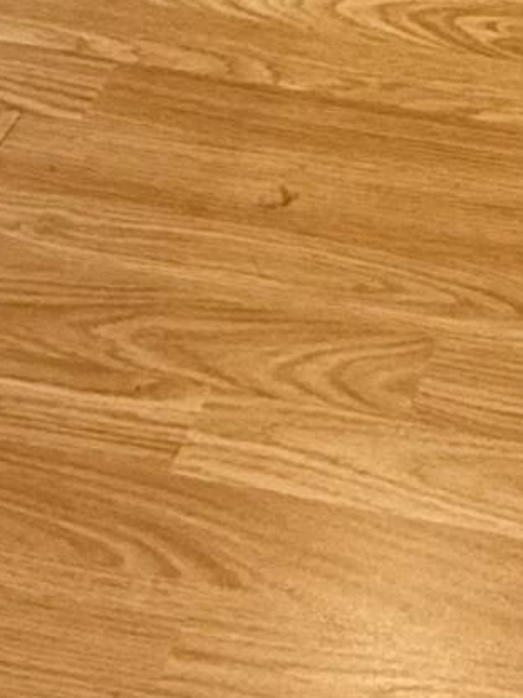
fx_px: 2035
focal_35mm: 101
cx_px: 912
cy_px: -940
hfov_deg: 13.3
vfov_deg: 14.0
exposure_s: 1/99
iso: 320
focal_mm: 2.22
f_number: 2.2
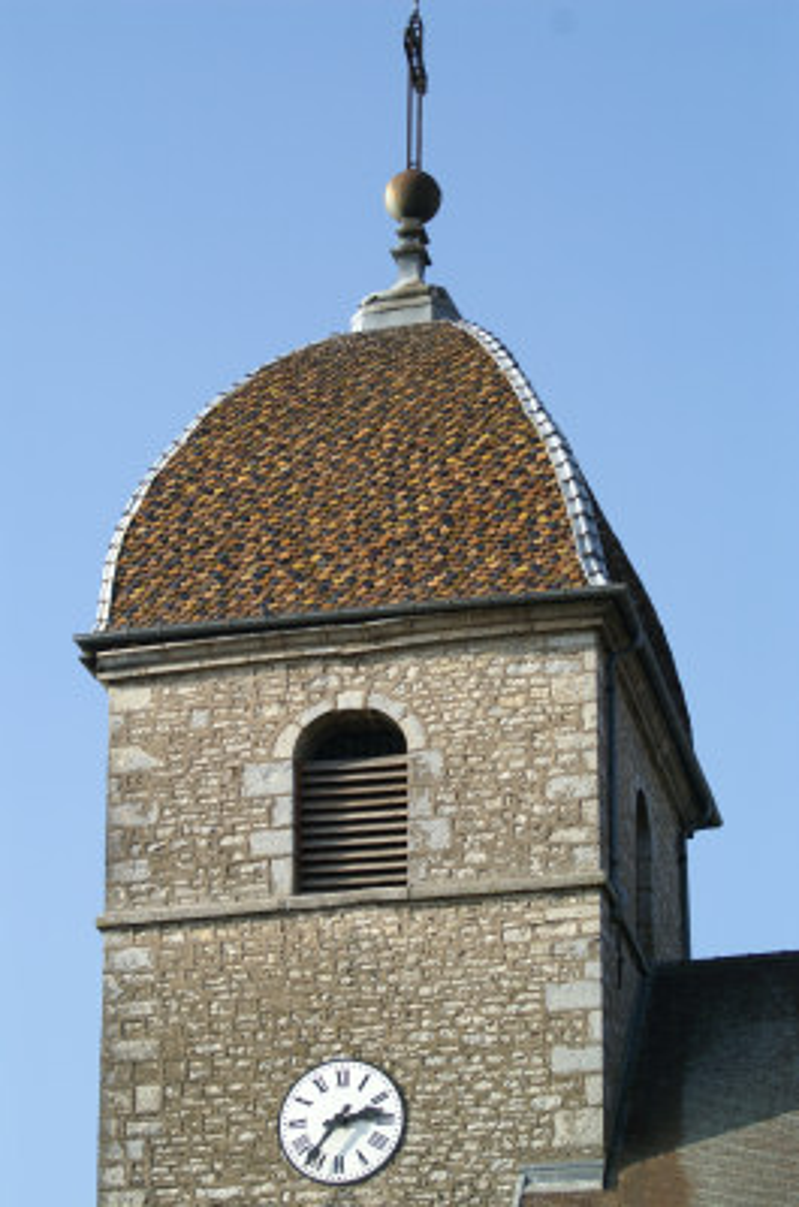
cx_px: 400
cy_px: 604
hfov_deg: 12.1
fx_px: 3761
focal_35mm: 112
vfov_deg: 18.2
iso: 100
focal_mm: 75
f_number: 7.1
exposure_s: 1/250
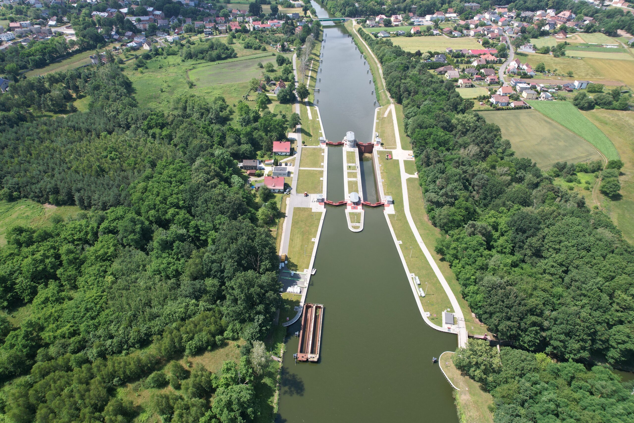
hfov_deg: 78.6
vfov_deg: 57.2
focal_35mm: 22
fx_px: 387
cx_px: 317
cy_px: 212
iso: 110
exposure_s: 1/1000
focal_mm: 8.38
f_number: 2.8
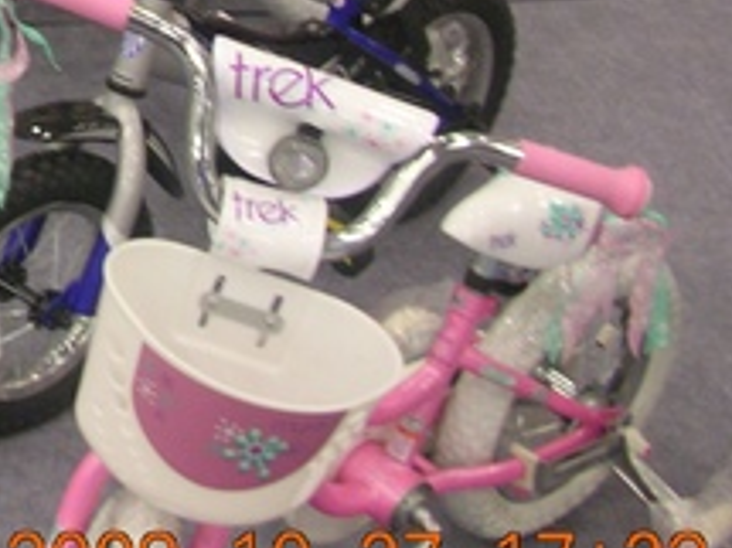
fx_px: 2409
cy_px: -145
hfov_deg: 16.0
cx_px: -337
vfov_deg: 12.6
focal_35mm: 114
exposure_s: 1/4
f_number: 3
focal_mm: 5.8
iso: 91
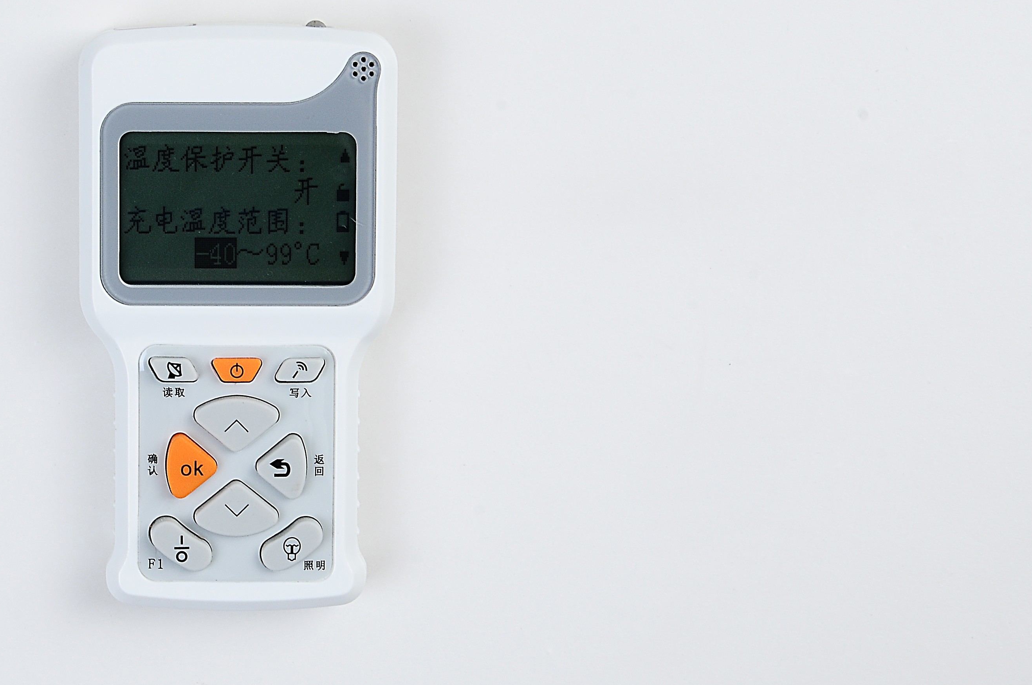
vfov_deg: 11.2
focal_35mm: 122
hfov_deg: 16.7
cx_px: 235
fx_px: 3493
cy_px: 318
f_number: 18
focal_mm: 50
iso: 160
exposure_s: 1/80
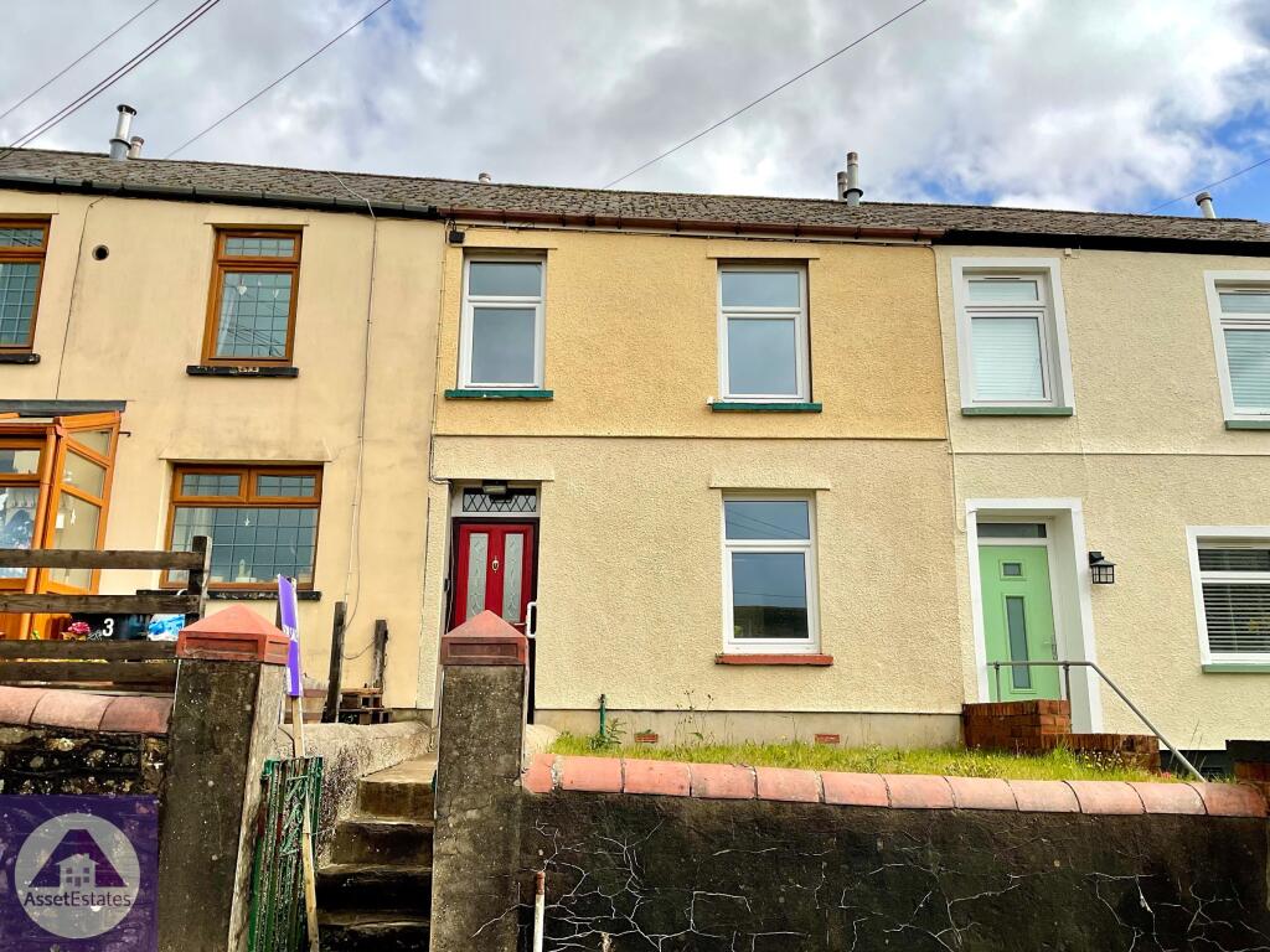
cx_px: 635
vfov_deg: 48.2
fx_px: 1064
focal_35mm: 29
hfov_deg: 61.7
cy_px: 476
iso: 16
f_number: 1.8
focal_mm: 3
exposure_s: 1/1912
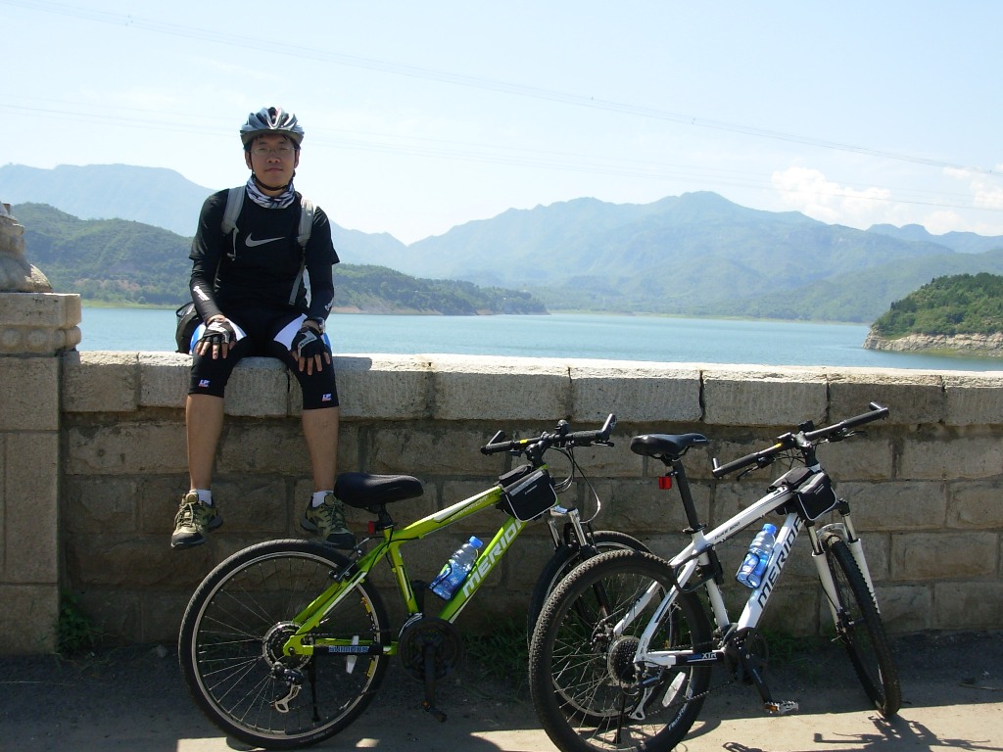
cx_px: 502
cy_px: 376
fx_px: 1304
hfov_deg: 42.1
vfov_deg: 32.2
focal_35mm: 45
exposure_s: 1/609
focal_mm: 7.5
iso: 50
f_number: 3.1
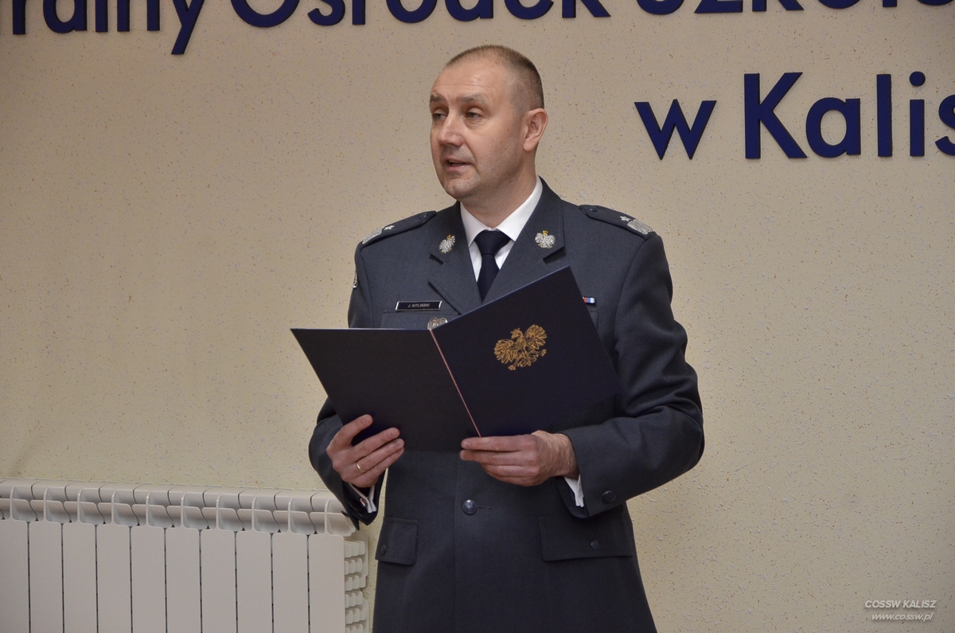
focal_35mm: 128
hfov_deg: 16.1
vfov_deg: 10.7
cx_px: 478
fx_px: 3376
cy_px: 316
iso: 1000
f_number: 5.6
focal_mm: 85
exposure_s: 1/125
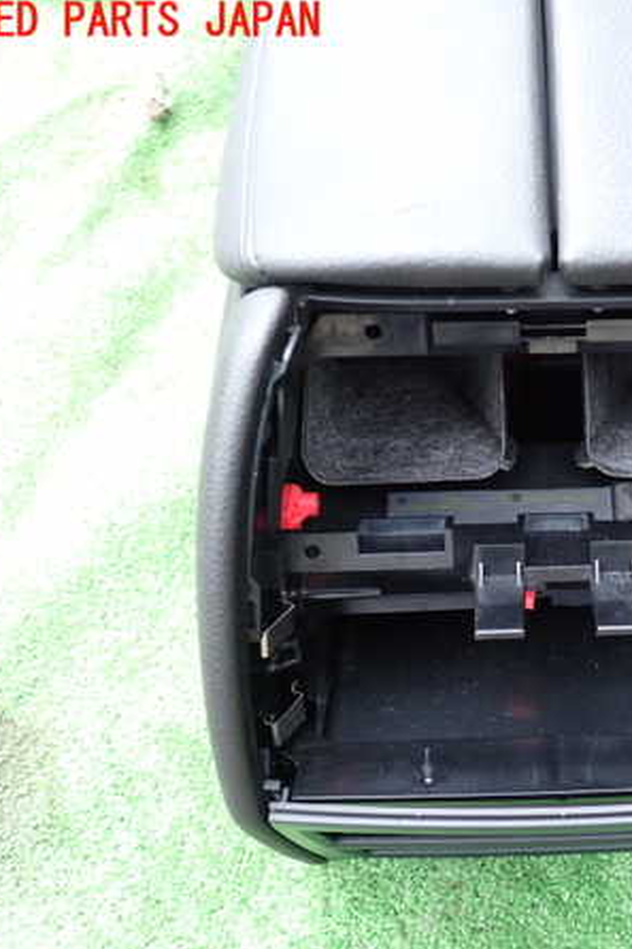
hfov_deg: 30.4
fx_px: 1107
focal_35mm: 42
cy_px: 474
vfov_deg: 46.4
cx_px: 572
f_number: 2.3
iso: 200
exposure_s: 1/40
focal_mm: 5.4
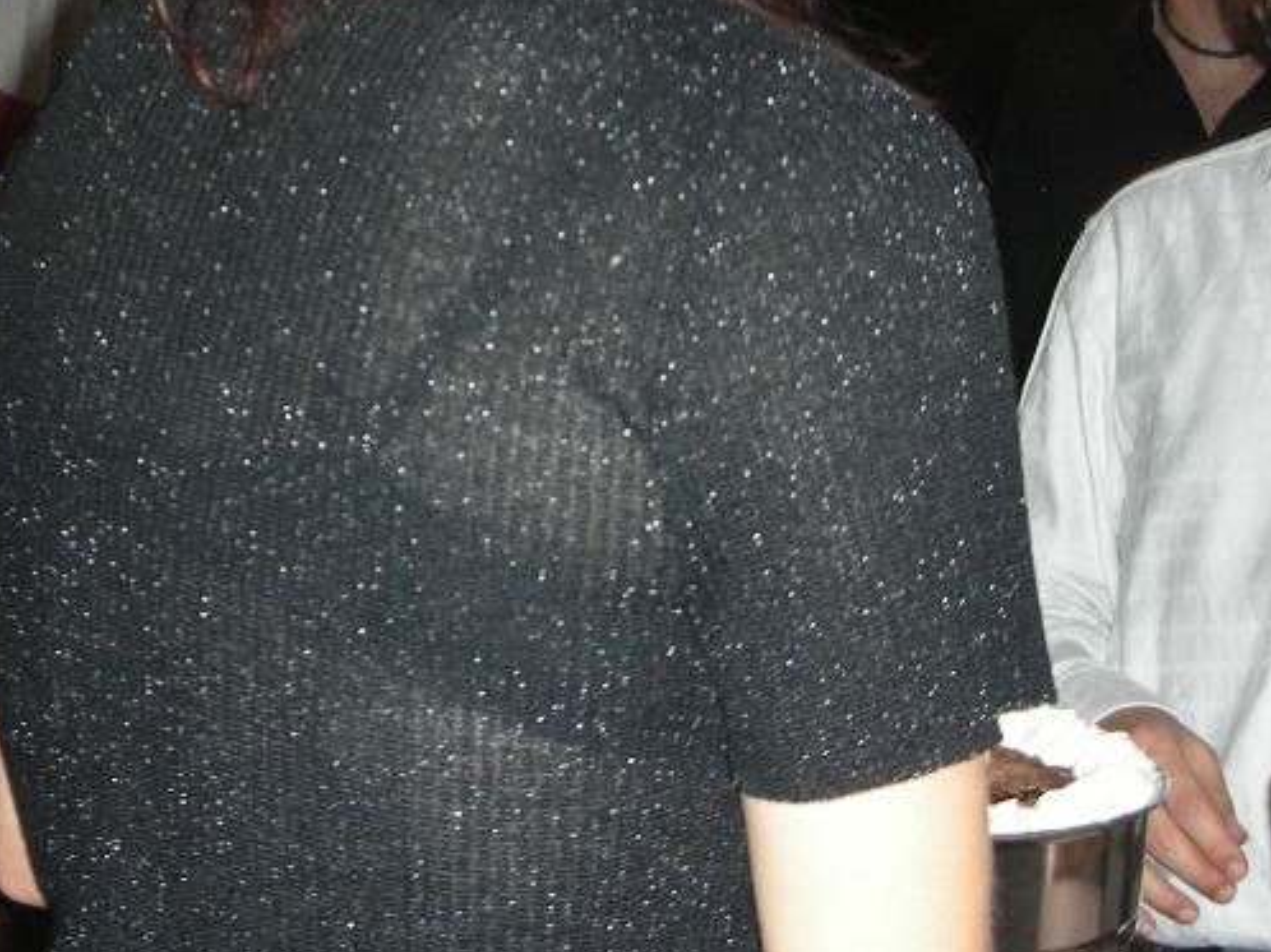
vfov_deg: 20.1
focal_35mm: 72
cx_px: 421
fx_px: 2642
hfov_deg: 26.9
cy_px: 151
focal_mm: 5.8
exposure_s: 1/60.1
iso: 111
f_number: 3
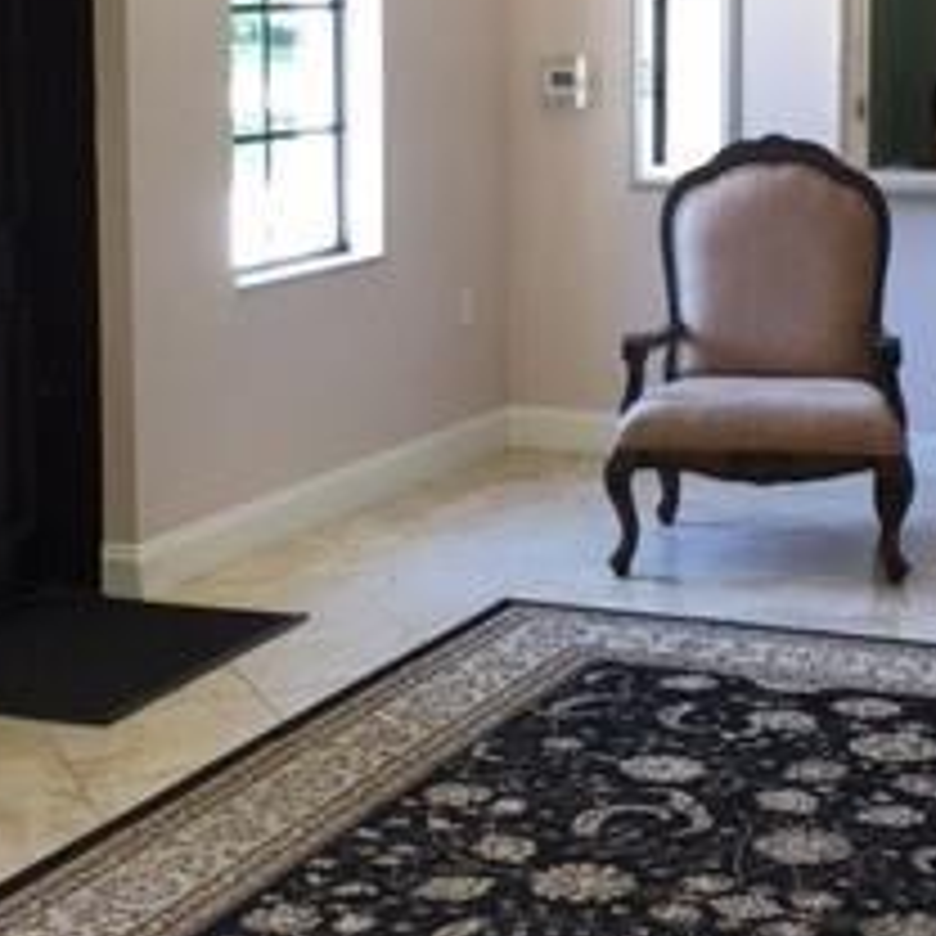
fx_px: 2417
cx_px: 648
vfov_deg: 21.7
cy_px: 216
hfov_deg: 21.8
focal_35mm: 79
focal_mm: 4.15
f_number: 2.2
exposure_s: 1/30
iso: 25
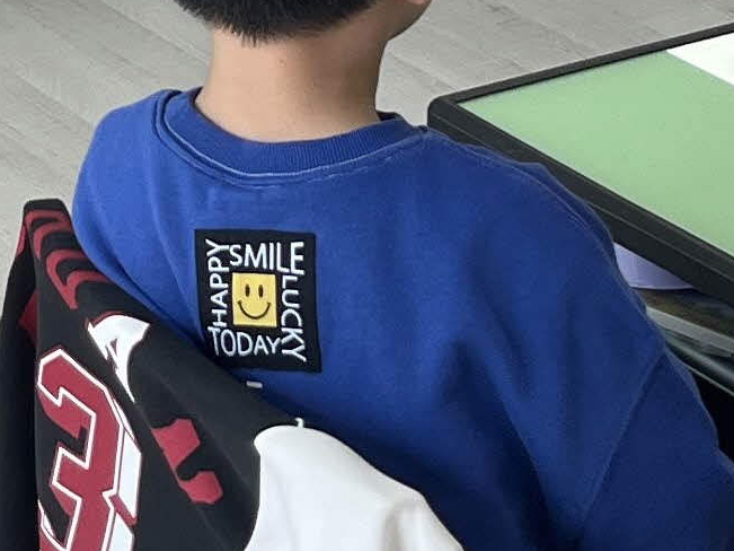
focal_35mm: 161
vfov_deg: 8.7
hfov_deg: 12.1
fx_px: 3413
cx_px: -20
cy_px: -565
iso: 50
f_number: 1.6
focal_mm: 5.1
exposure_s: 1/164
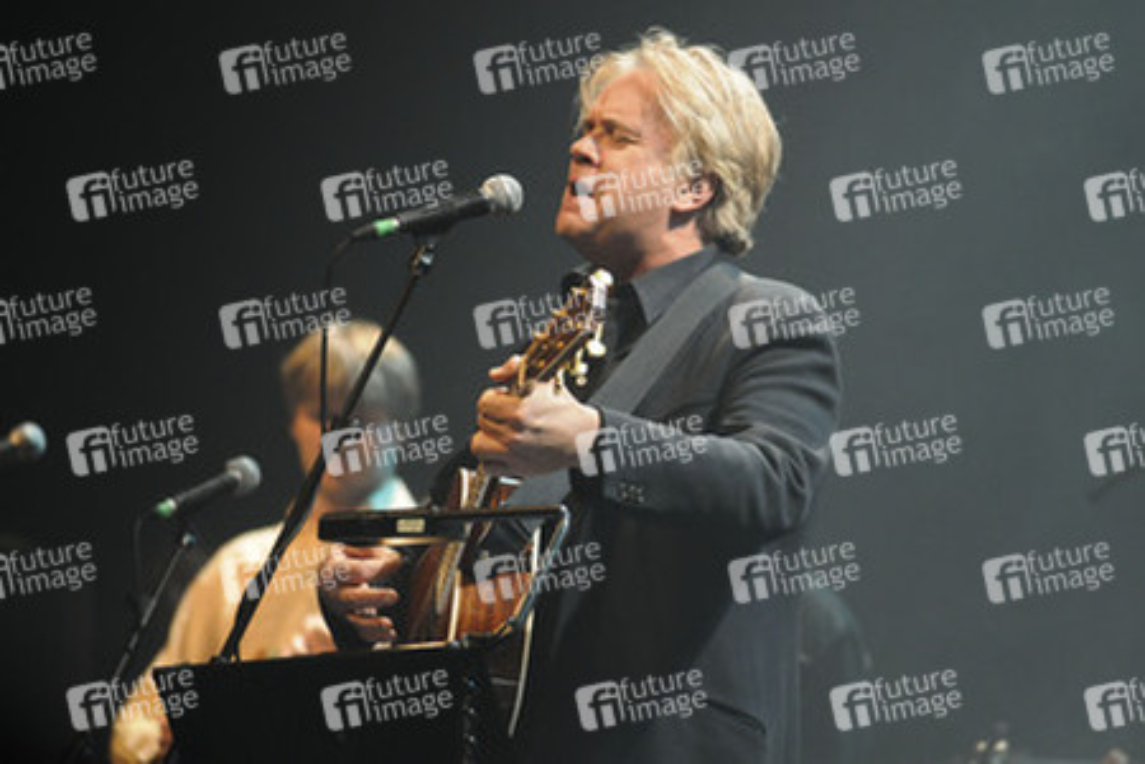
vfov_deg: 4.6
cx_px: 572
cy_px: 382
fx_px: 9541
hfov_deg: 6.9
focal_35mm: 300
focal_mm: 200
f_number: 2.8
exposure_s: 1/160
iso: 1250
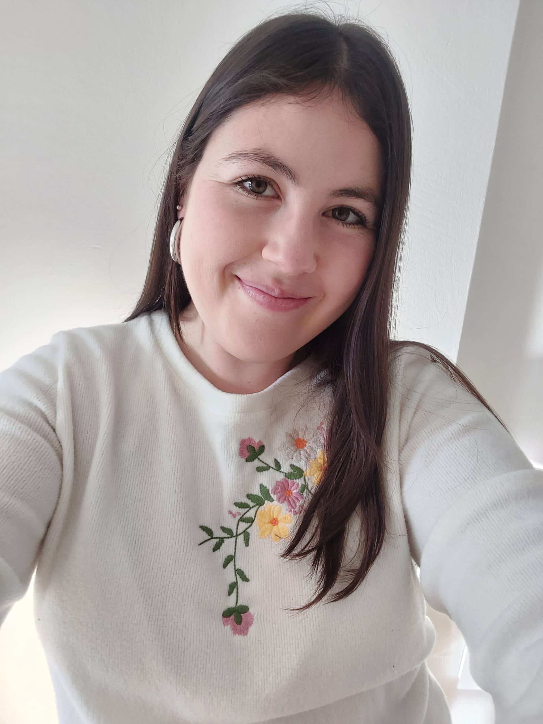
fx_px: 523
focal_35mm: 25
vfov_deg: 69.4
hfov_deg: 54.9
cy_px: 362
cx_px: 272
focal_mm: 2.67
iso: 100
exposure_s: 1/100
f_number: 2.2
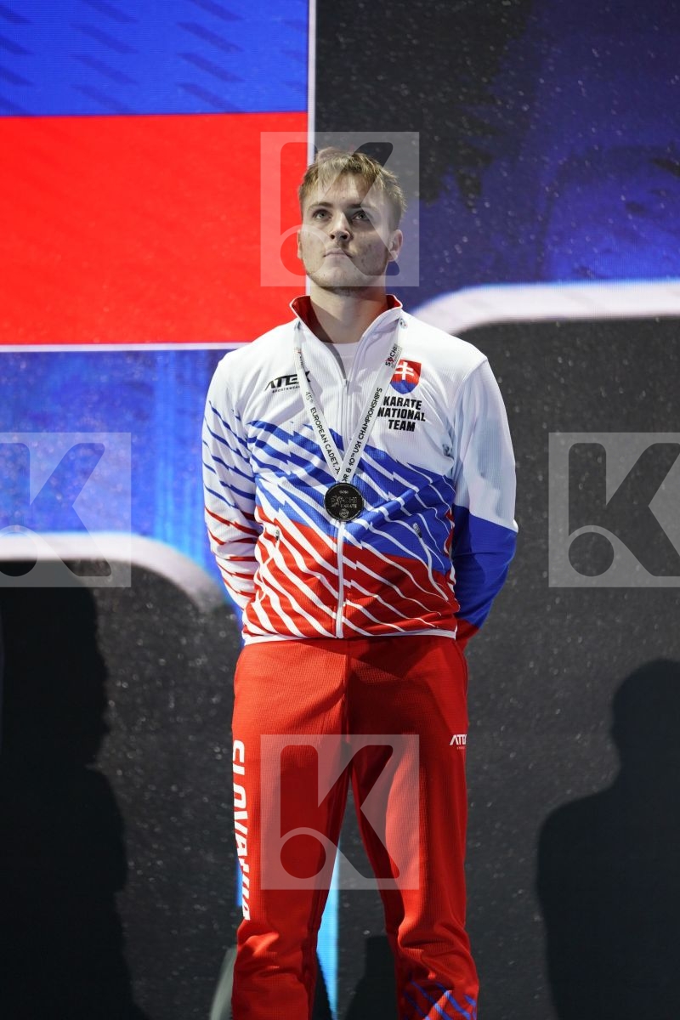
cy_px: 510
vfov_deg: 10.3
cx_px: 340
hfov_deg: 6.9
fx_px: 5666
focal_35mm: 200
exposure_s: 1/250
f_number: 2.8
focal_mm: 200
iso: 500
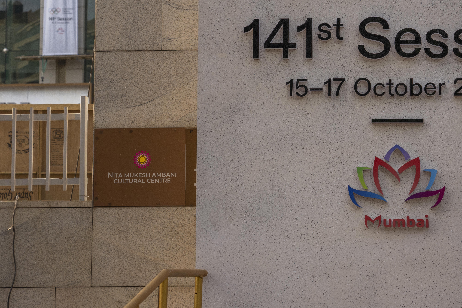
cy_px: 95
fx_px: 1707
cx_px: 345
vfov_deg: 10.3
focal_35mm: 133
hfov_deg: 15.3
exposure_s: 1/1600
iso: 400
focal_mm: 83
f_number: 5.6
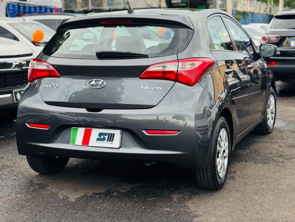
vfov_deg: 30.3
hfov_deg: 39.6
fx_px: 410
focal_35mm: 48
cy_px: 111
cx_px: 148
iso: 64
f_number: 1.78
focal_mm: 6.76
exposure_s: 1/372
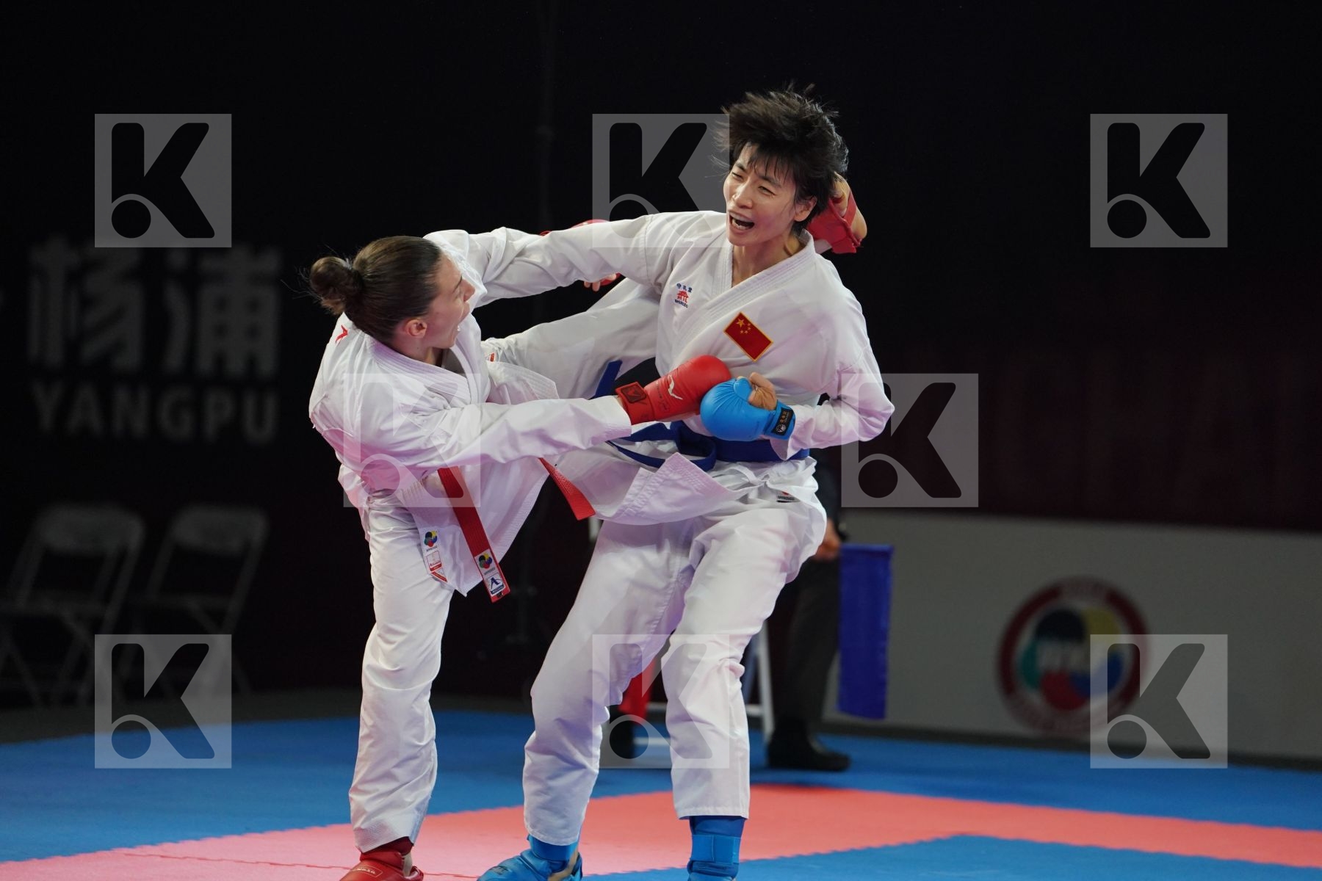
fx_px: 7344
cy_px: 440
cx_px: 661
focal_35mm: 200
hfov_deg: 10.3
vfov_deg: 6.9
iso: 2000
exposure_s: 1/1000
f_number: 2.8
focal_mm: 200
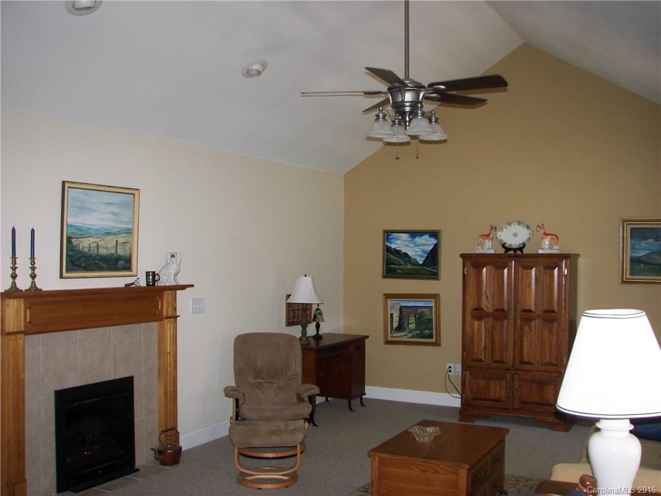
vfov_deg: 39.7
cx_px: 330
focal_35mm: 36
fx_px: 687
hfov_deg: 51.4
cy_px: 248
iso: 100
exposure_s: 1/30
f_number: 2.8
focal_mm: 6
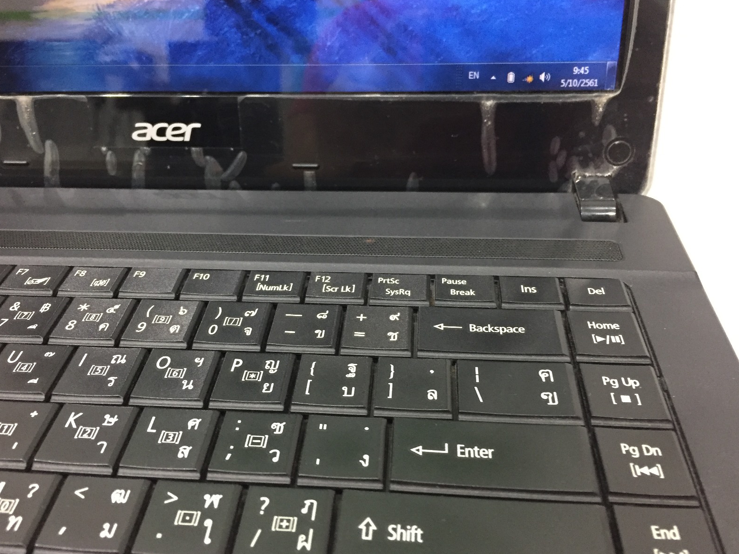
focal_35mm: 30
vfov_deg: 46.8
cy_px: 276
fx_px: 640
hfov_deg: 60.0
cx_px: 358
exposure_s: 1/17
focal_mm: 4.15
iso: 250
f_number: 2.2
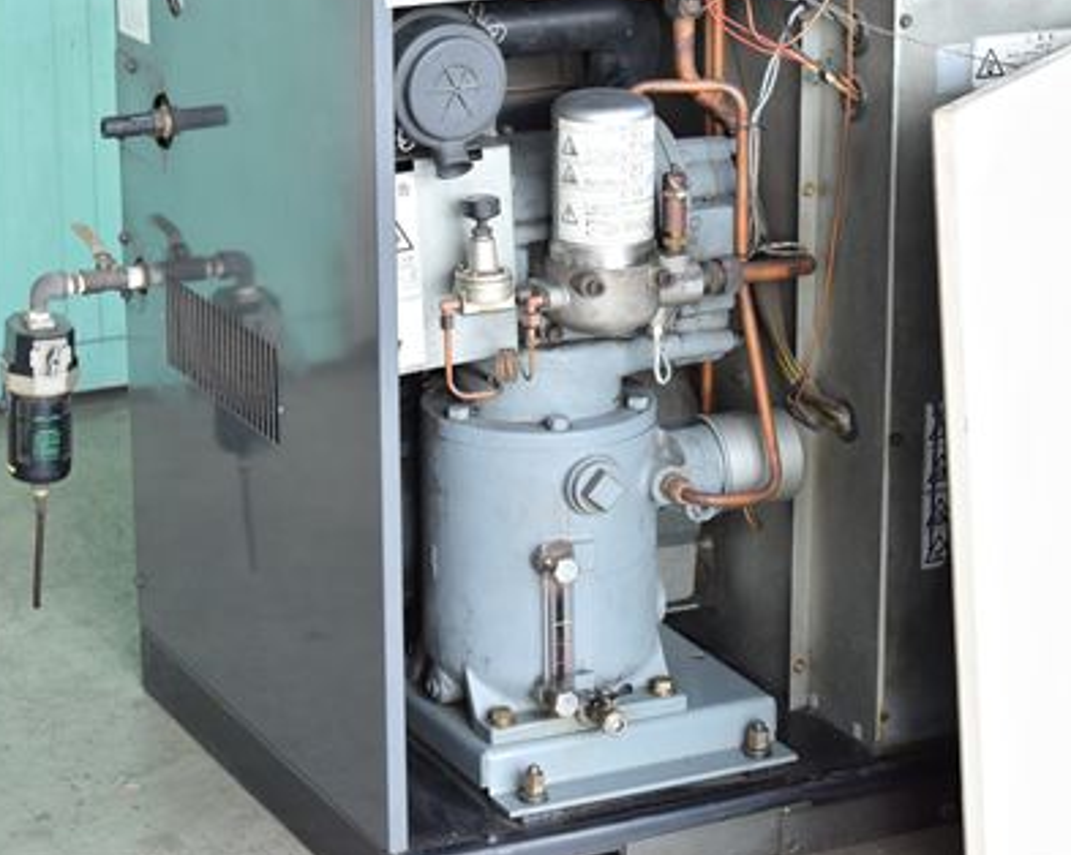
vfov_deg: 15.6
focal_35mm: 99
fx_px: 3124
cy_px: 411
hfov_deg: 19.4
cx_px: 643
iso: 1250
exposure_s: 1/320
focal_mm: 55
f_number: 6.3
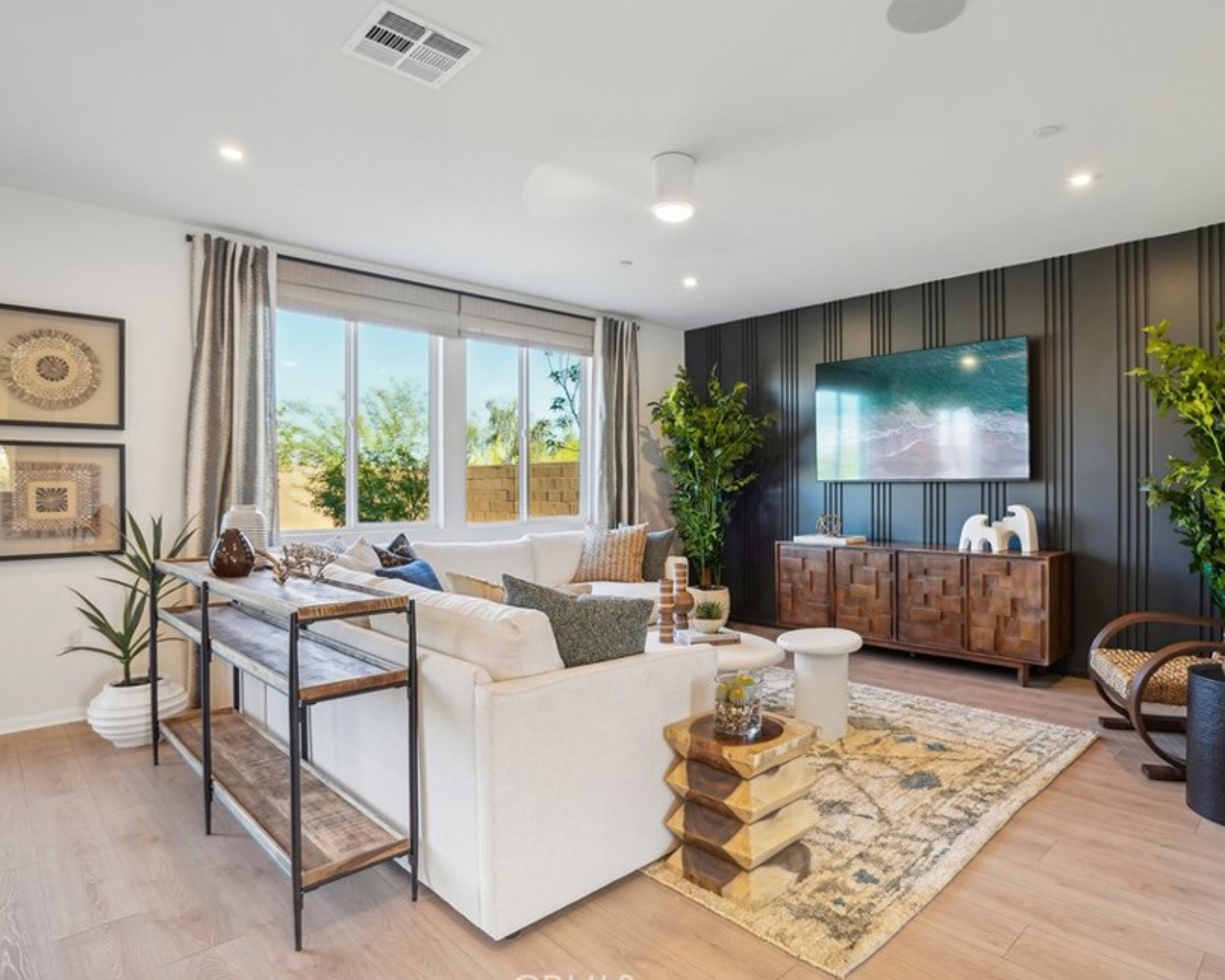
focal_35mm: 19
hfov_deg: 82.9
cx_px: 692
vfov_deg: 70.8
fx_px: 689
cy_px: 494
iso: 400
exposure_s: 1/20
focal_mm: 16
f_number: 7.1
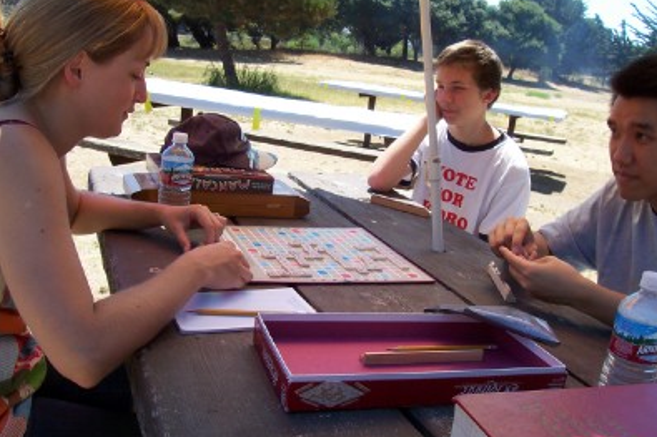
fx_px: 711
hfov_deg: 49.6
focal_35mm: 39
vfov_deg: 34.2
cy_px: 223
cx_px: 331
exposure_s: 1/250
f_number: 5.6
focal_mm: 5.6
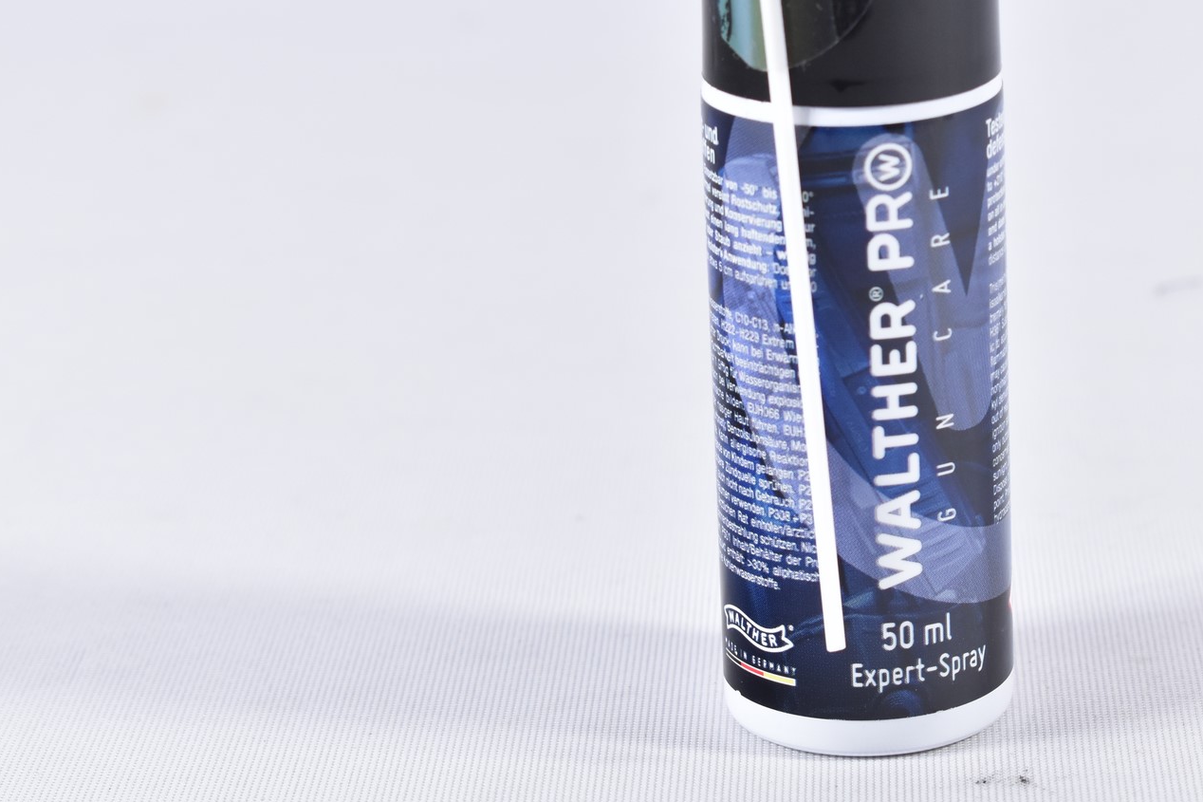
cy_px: 268
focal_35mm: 123
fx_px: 4109
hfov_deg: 16.6
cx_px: 806
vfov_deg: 11.1
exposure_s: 1/40
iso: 640
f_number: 5.6
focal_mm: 52
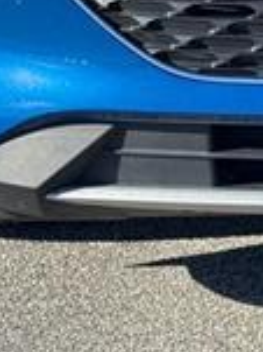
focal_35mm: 203
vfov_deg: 9.5
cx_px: 438
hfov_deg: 7.2
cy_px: -193
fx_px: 2059
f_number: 1.78
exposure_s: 1/1458
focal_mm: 6.76
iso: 64
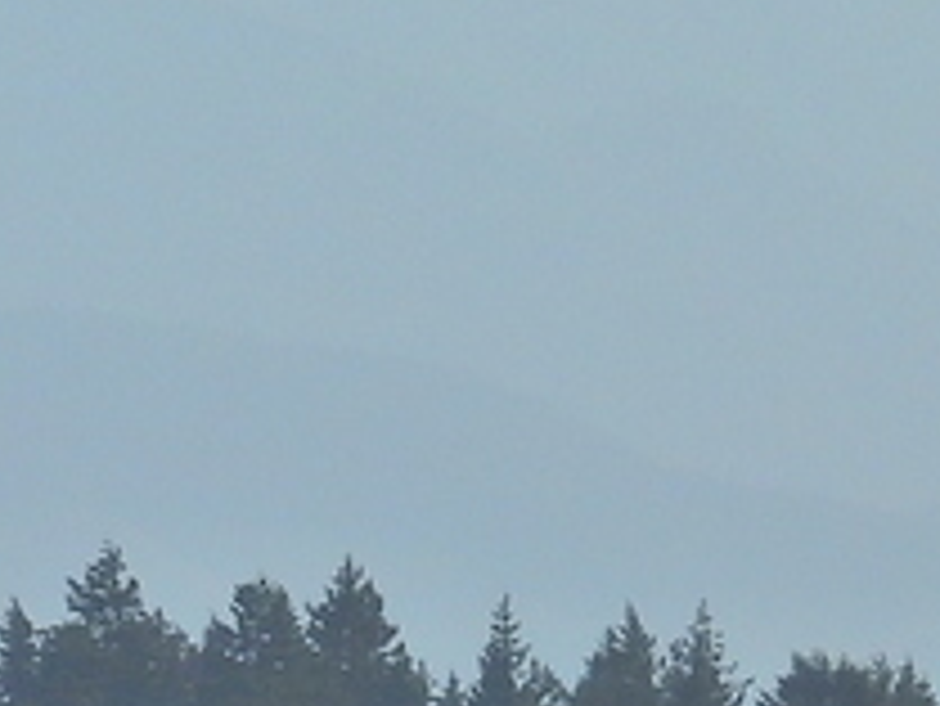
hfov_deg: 0.9
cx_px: -1619
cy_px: 553
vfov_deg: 0.6
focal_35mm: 2323
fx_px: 63117
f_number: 5
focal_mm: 67.8
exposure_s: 1/640
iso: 100
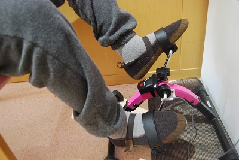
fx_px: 199
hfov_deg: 61.9
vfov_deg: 43.6
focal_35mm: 30
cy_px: 80
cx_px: 120
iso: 1600
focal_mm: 20
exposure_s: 1/20
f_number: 3.8
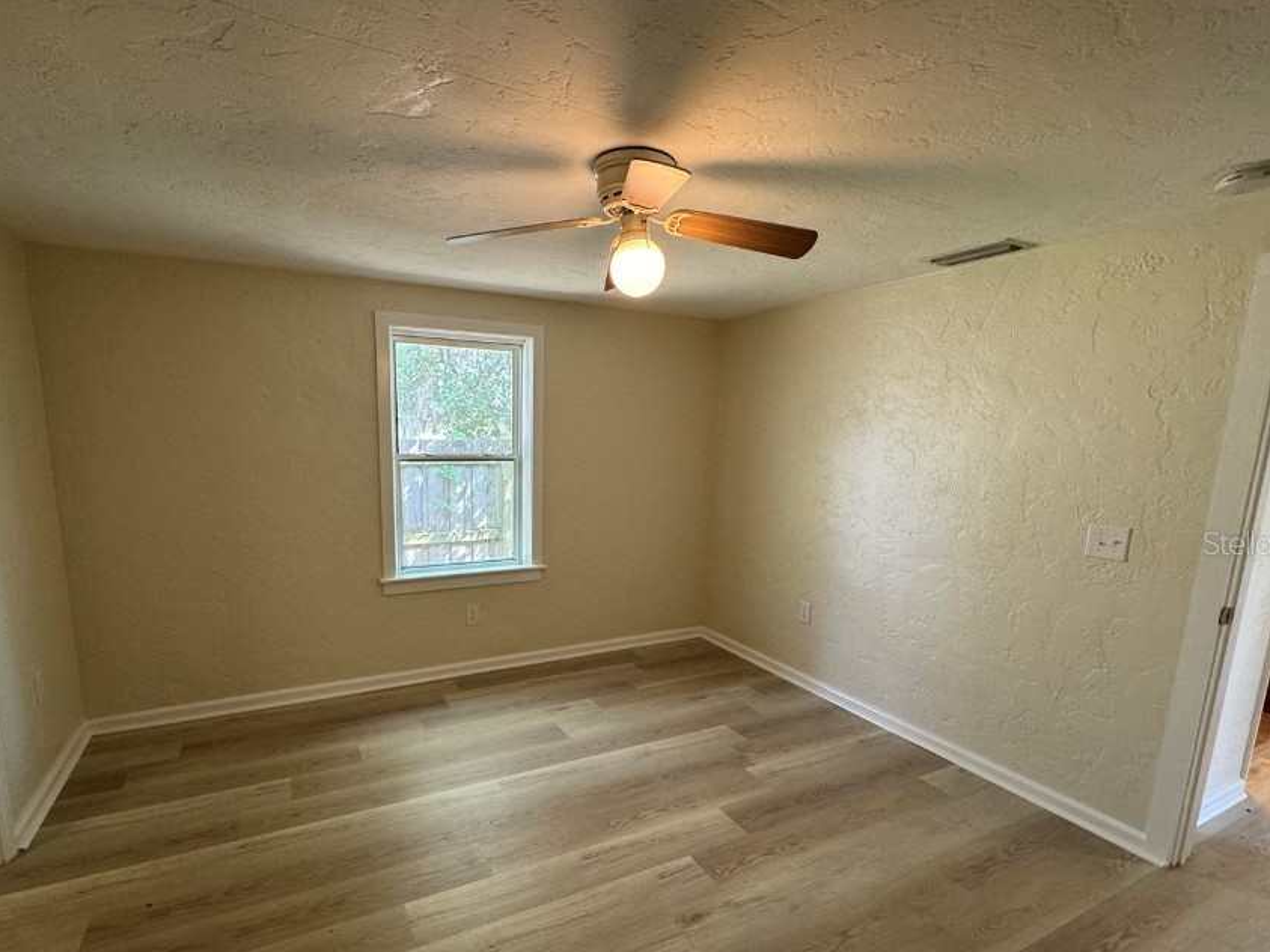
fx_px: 624
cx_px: 574
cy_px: 542
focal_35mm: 17
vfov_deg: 74.3
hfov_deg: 90.8
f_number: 2.2
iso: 200
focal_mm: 2.22
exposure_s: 1/60
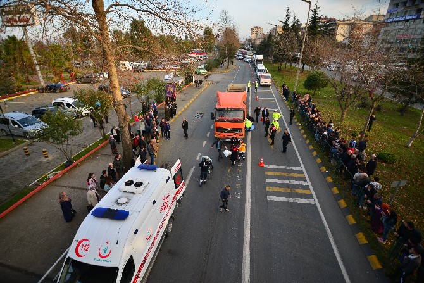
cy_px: 142
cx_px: 212
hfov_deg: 93.3
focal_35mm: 17
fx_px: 200
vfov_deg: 70.5
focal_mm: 17
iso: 320
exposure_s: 1/1000
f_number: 2.8
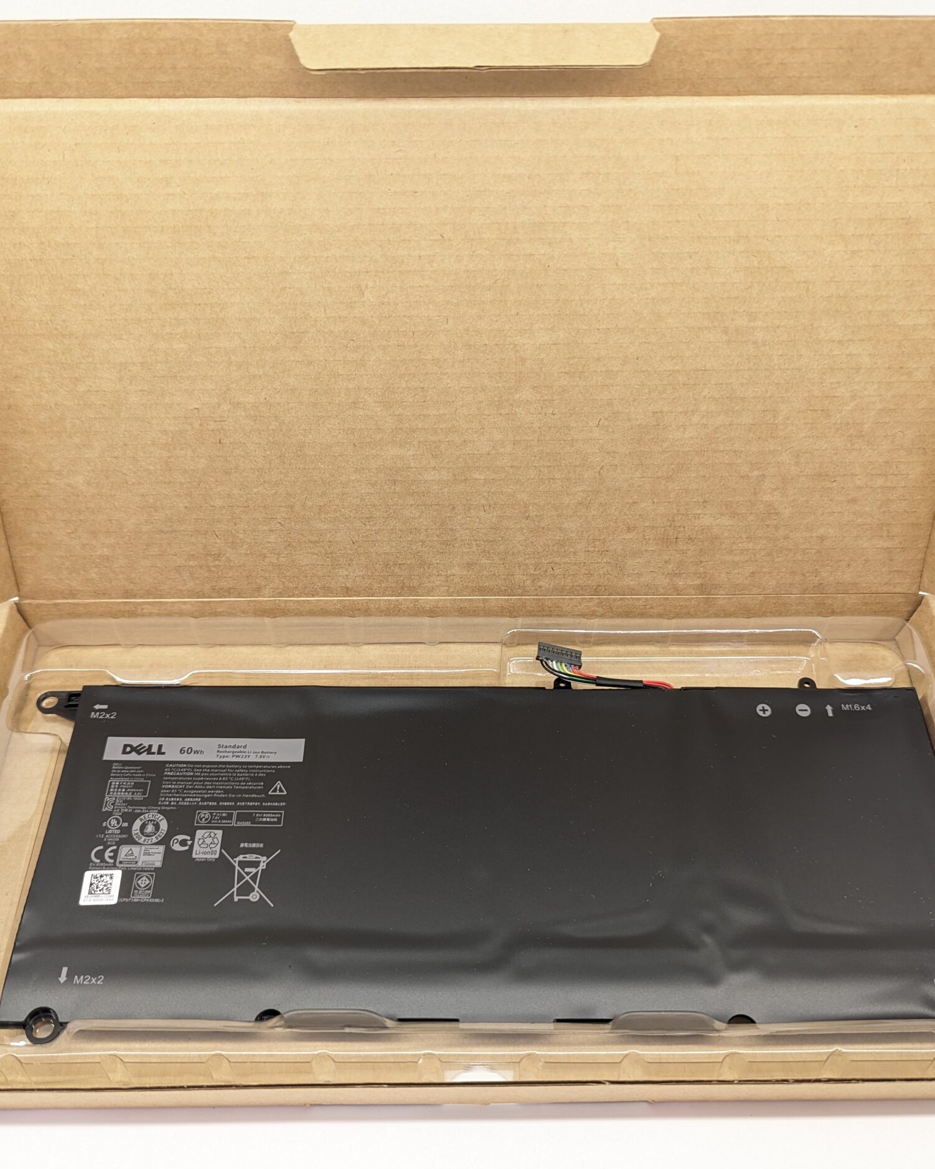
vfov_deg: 55.7
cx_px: 458
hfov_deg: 45.8
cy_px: 580
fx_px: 1107
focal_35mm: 32
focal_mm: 6.81
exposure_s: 1/90
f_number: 1.85
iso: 114
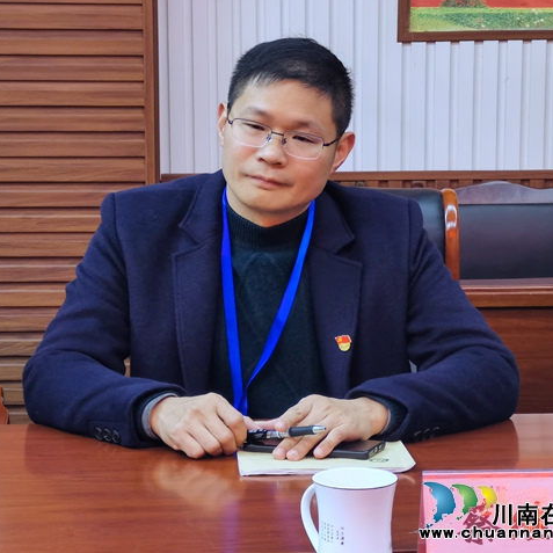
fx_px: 1844
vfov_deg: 17.1
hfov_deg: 17.1
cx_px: 252
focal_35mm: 102
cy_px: 276
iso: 400
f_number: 2.4
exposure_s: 1/33.2
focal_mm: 8.1
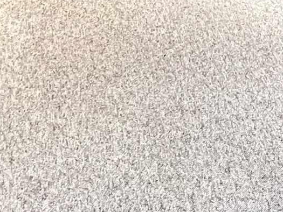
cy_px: -342
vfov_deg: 12.9
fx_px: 621
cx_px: 332
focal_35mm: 76
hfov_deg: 23.6
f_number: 1.8
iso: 125
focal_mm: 1.57
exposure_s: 1/60
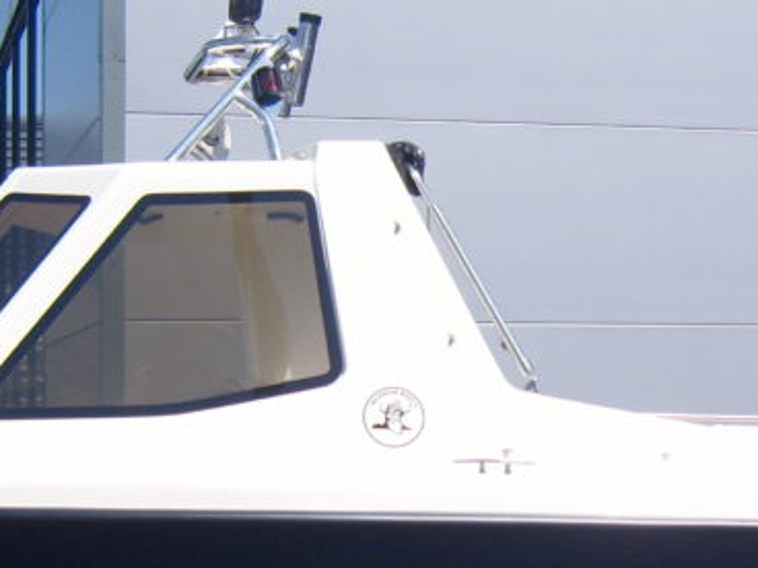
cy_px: 547
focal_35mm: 114
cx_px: 509
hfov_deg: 17.2
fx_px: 2496
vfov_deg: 12.9
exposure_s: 1/250
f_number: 7.1
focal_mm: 7.4
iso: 80
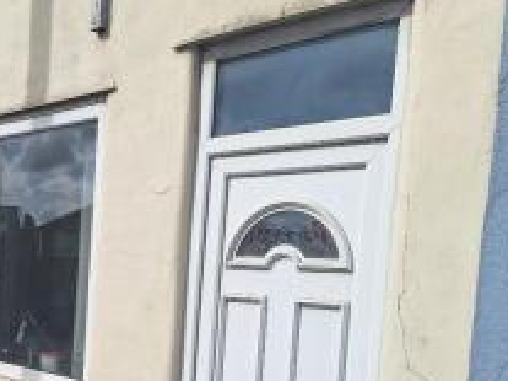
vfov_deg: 29.8
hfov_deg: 38.4
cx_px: 77
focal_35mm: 47
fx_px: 689
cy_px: 326
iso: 40
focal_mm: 5.54
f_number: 1.8
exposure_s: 1/4762
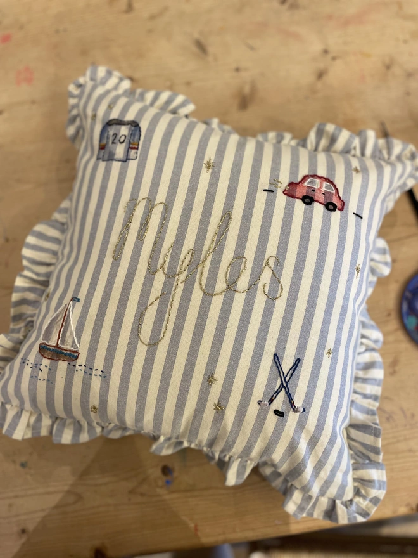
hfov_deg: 53.1
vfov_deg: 67.3
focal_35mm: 26
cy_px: 279
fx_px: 419
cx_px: 209
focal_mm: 4.2
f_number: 1.6
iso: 125
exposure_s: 1/50
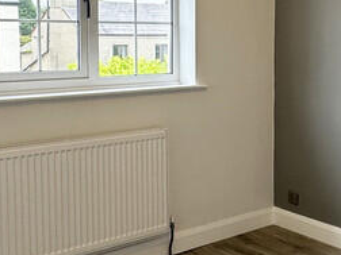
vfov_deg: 25.4
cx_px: 223
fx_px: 562
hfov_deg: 33.5
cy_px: 74
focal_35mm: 57
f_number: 2.2
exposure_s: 1/135
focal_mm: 2.22
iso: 40
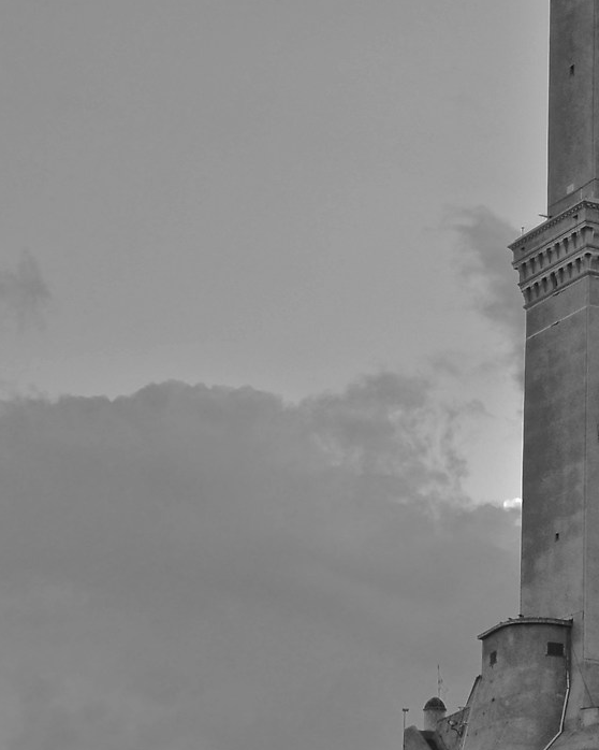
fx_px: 2572
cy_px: 283
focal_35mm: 116
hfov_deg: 13.1
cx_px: 565
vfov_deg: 16.6
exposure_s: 1/160
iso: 250
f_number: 8
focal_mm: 24
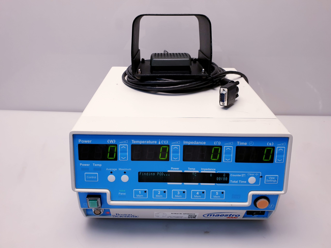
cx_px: 166
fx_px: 249
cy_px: 124
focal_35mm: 26
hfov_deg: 67.3
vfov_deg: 53.1
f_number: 2.4
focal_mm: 4.3
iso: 80
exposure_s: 1/100
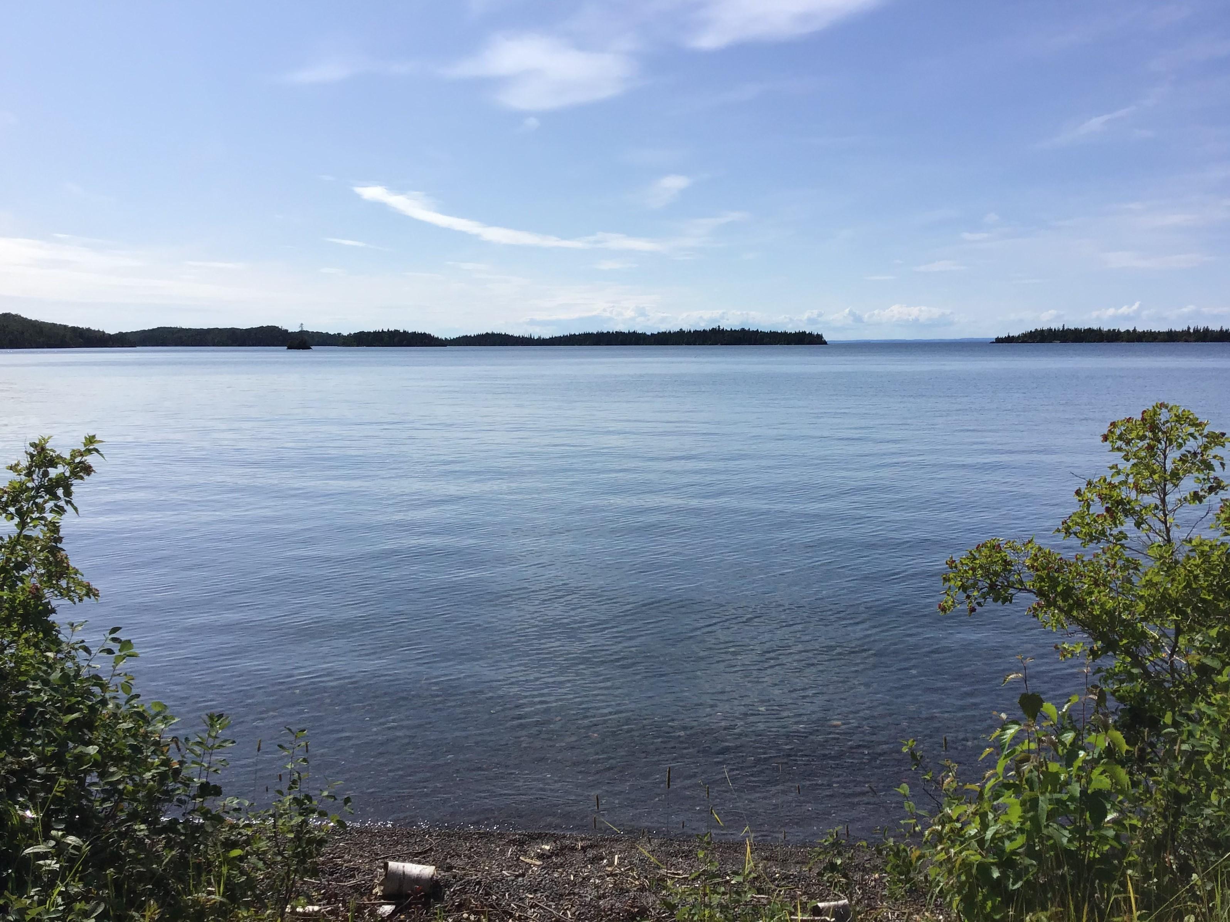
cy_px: 461
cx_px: 615
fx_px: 1101
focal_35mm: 31
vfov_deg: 45.4
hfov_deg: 58.4
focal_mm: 3.3
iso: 25
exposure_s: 1/3021
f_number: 2.4
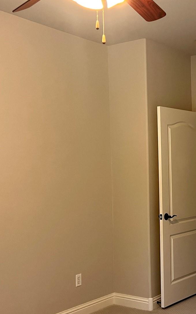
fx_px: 444
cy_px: 169
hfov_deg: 23.6
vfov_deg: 38.8
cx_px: 203
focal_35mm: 52
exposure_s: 1/60
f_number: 1.5
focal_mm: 5.7
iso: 100
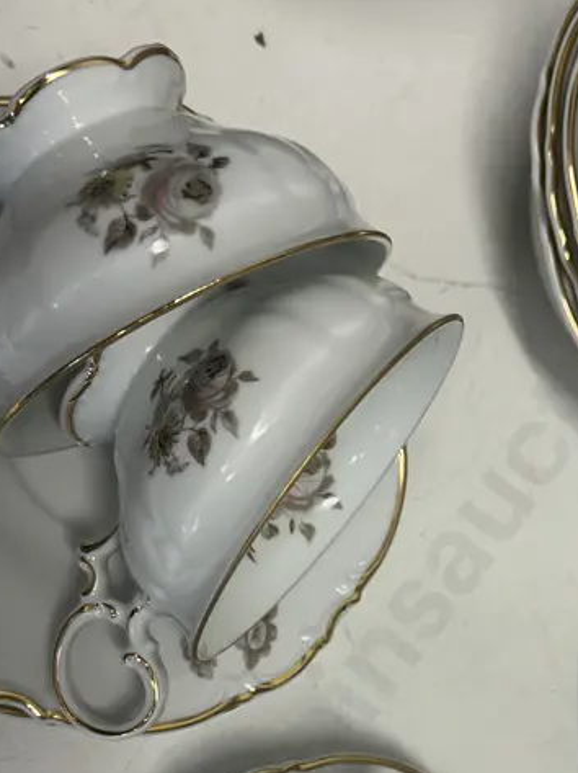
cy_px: 626
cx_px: 407
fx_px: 1159
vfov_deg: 35.6
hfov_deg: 27.7
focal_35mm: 52
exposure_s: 1/100
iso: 80
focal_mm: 6.86
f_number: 1.78
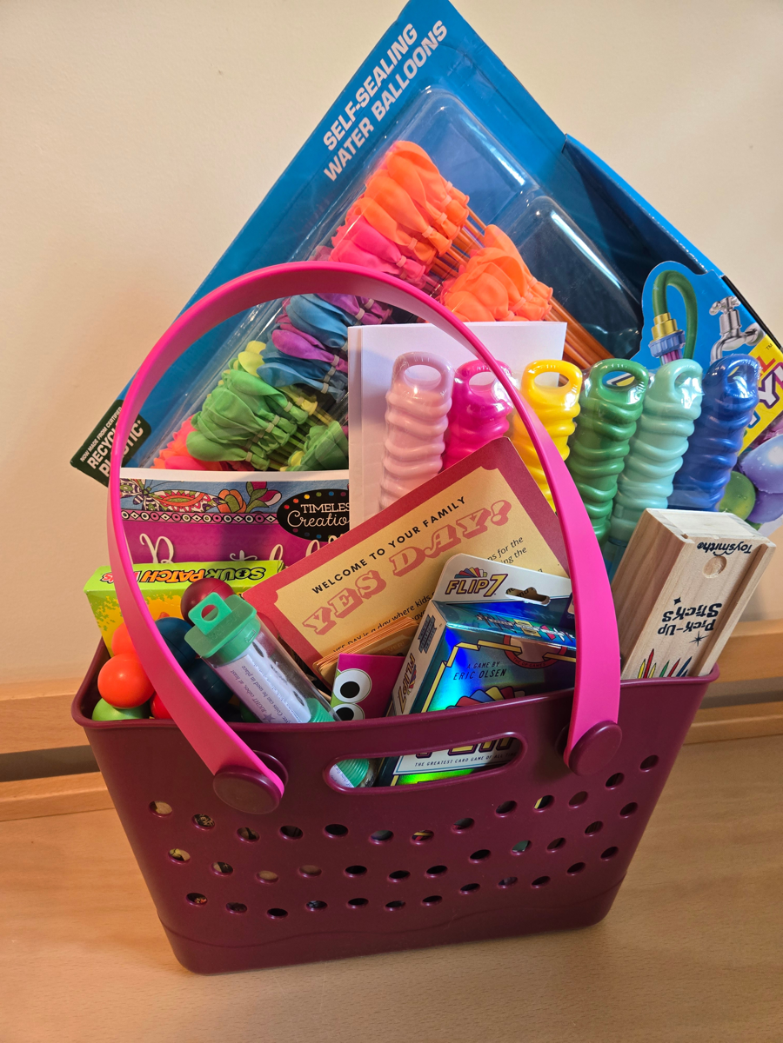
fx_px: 694
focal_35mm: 23
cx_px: 392
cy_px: 522
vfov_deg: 73.9
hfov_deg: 58.9
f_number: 1.8
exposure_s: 1/120
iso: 400
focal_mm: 5.4
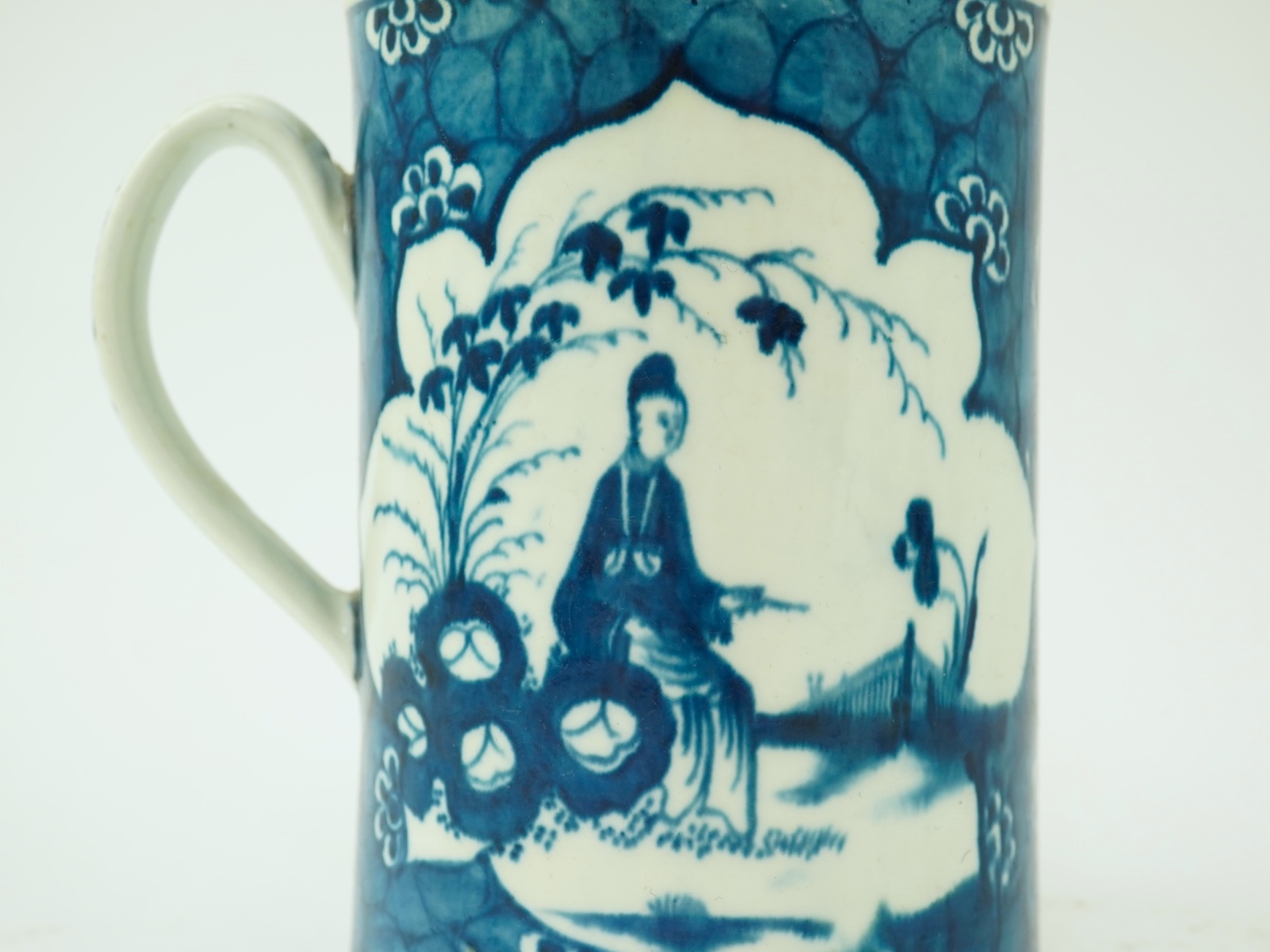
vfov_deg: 29.7
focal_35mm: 49
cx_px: 674
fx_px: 1797
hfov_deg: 38.9
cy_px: 474
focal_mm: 30
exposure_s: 1/50
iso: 640
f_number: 10
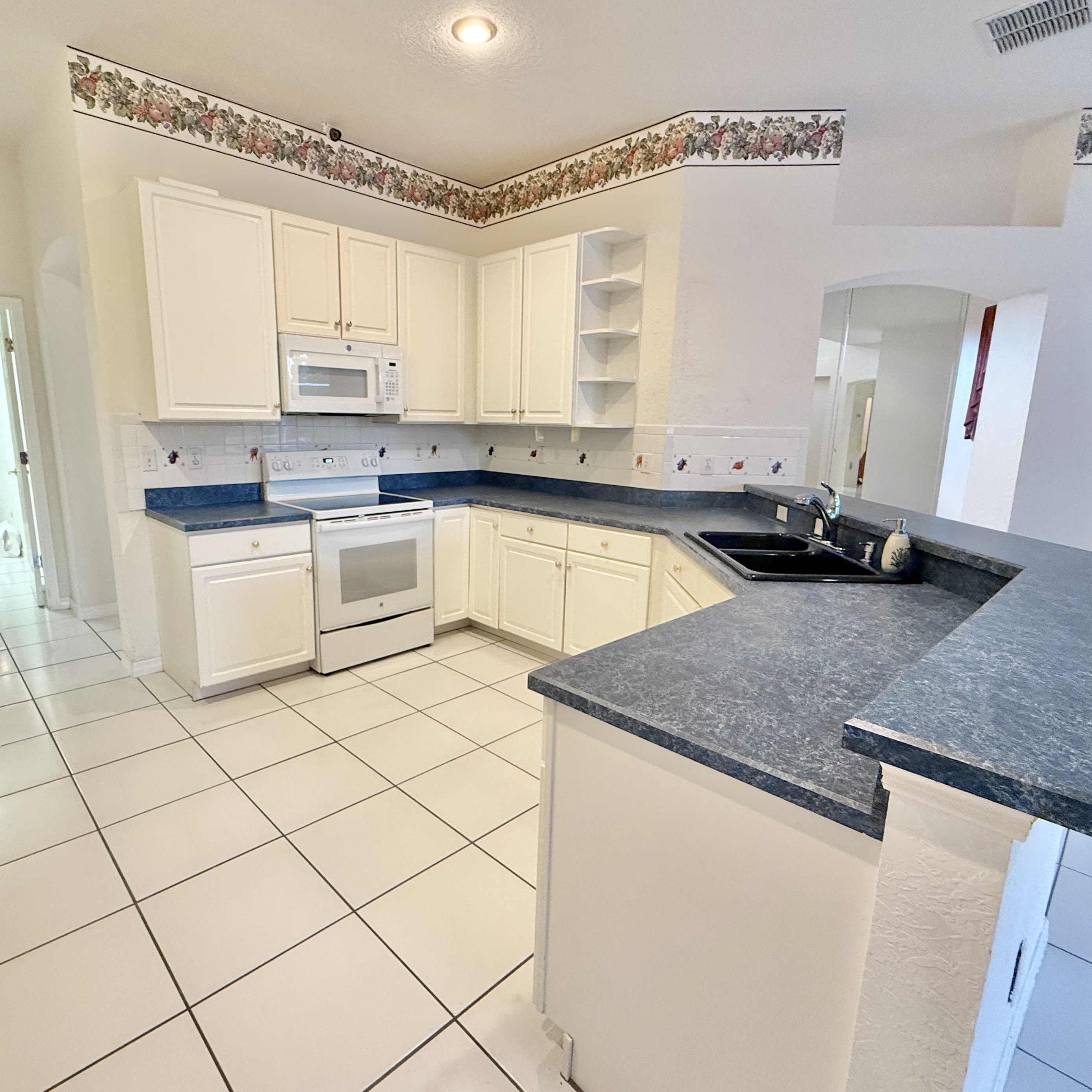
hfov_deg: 80.5
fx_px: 642
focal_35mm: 18
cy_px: 547
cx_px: 498
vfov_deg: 80.7
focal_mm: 2.22
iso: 400
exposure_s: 1/60
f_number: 2.2
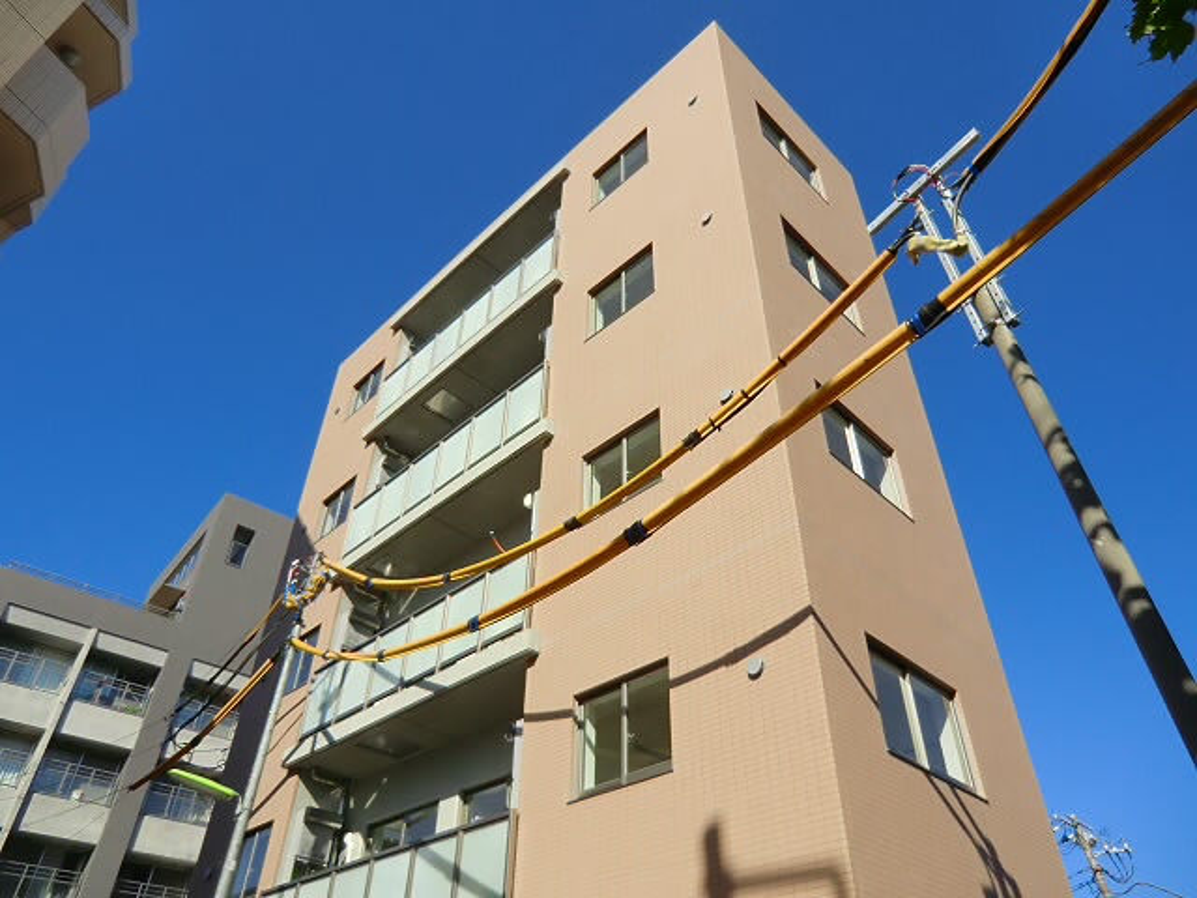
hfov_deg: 71.6
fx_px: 830
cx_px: 598
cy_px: 449
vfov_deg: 56.8
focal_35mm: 24
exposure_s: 1/800
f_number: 3.2
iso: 64
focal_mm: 4.3
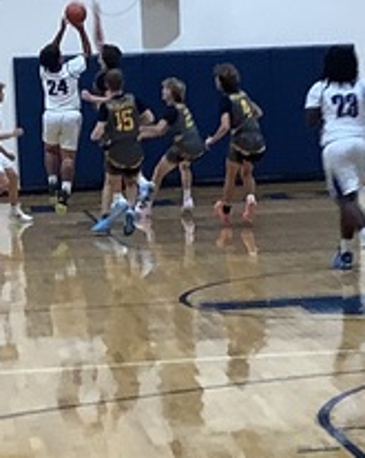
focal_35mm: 150
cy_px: 418
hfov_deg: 10.3
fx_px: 2030
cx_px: 181
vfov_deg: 12.8
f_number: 2.4
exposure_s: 1/60
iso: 80
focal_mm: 3.3
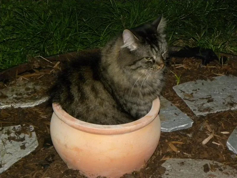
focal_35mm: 105
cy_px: 89
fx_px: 719
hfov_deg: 18.7
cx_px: 118
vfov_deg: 14.1
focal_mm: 18.8
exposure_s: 1/30
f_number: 4
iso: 400
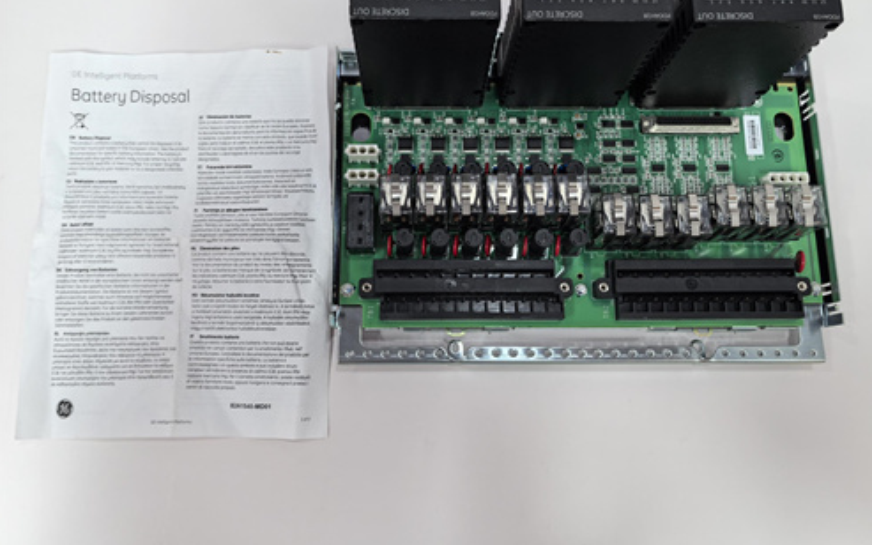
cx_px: 437
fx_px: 689
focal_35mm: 29
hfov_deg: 64.6
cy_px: 242
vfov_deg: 43.1
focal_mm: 5.75
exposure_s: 1/100
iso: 160
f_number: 2
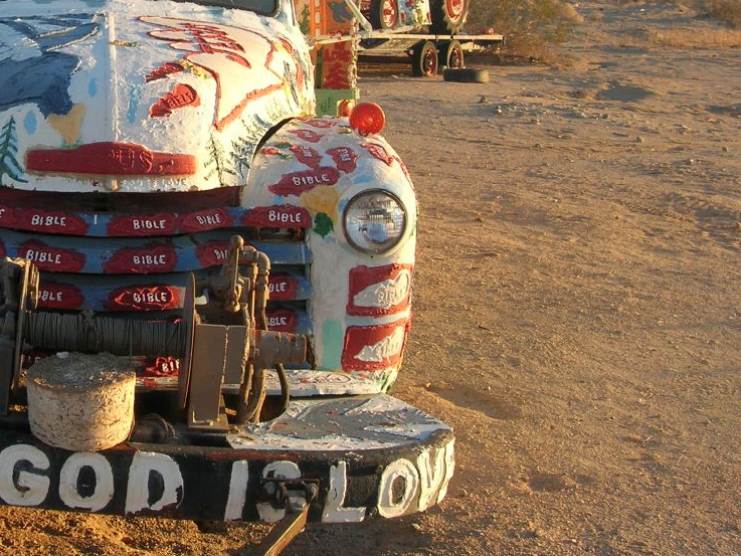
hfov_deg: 28.6
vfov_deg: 21.9
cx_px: 126
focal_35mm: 66
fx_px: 1413
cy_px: 83
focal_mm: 7.8
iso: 64
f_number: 4.8
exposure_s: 1/164
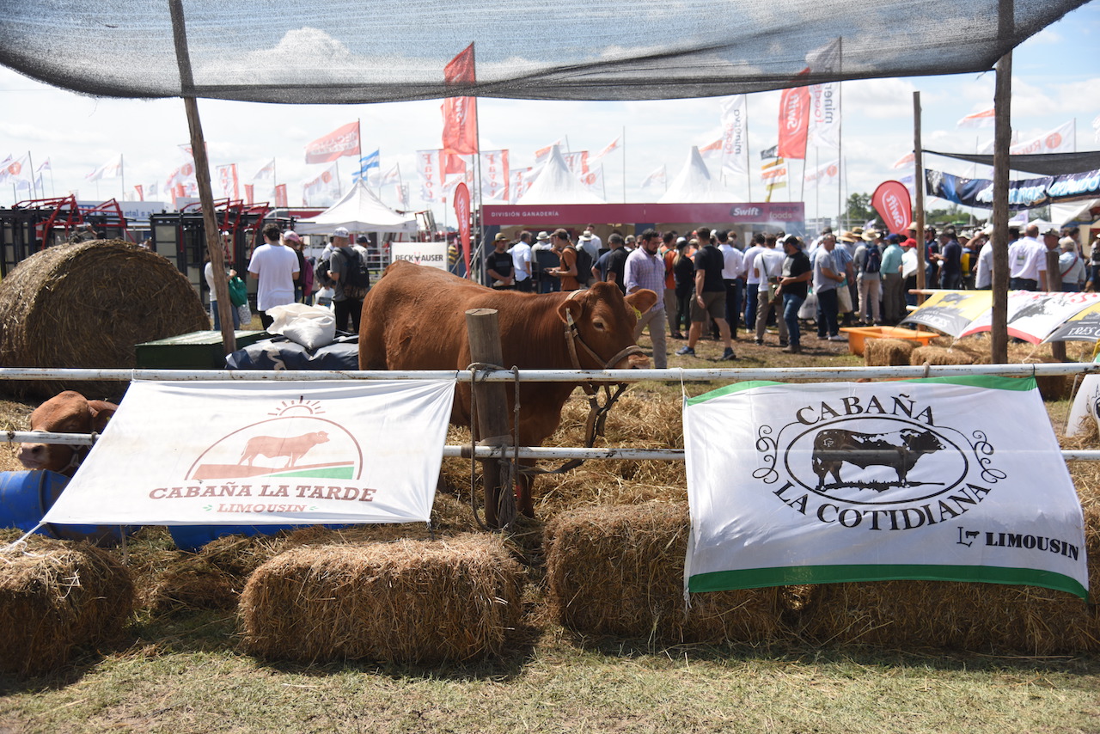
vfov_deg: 37.9
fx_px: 1070
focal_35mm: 35
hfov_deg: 54.4
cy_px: 367
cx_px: 550
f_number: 4
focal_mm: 35
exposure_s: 1/1600
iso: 200
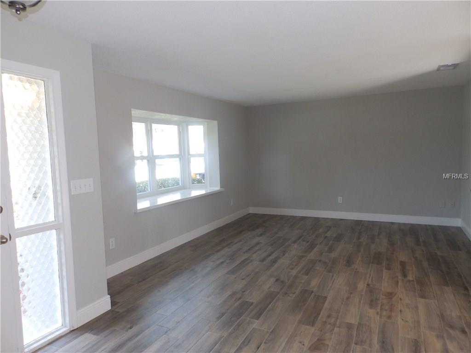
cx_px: 236
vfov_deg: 61.1
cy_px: 176
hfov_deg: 76.4
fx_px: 299
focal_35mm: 22
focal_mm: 4
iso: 125
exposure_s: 1/30
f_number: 3.4
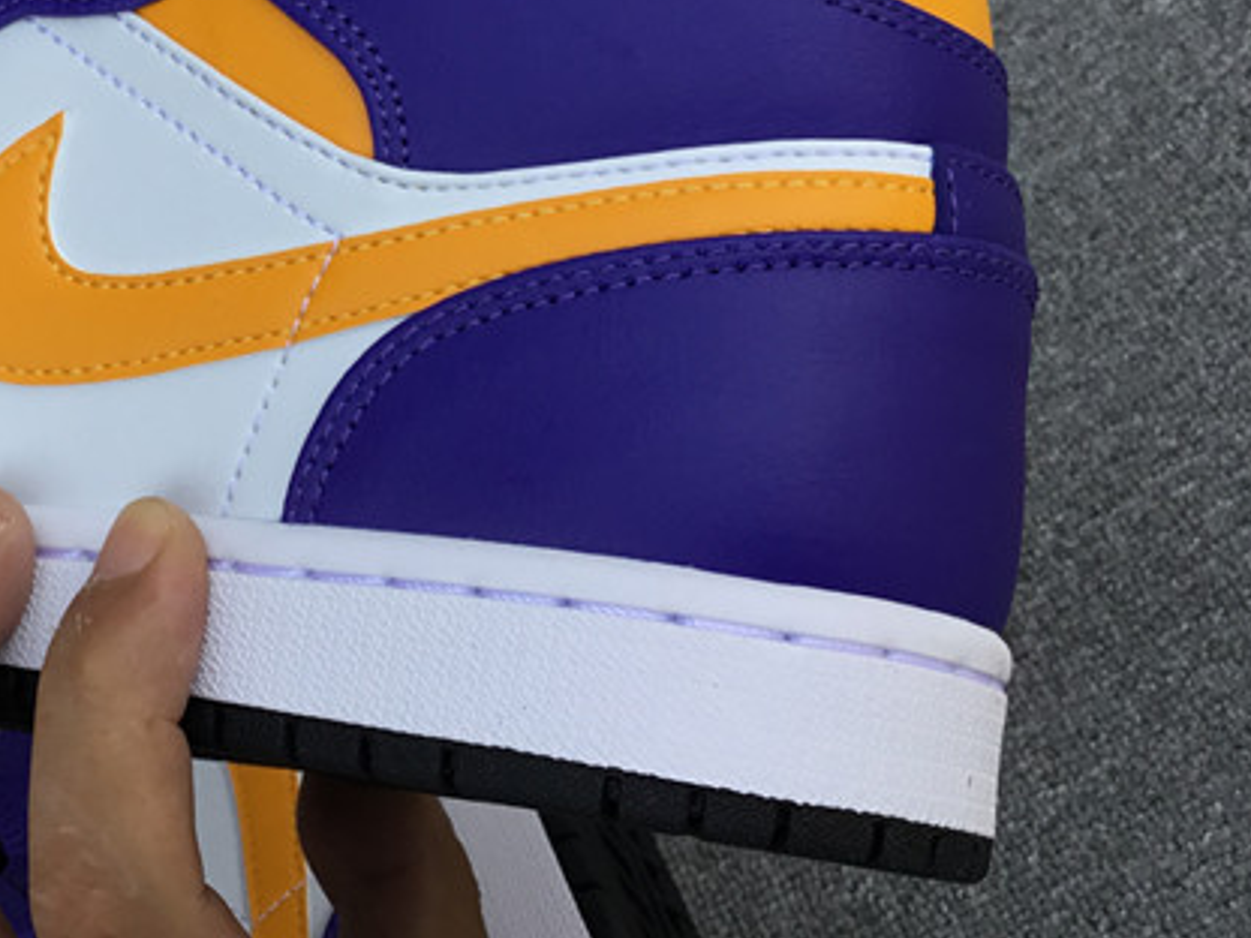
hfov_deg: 28.1
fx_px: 2421
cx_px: 171
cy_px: 173
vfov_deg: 21.6
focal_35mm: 67
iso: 25
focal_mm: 3.3
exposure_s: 1/243
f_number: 2.4
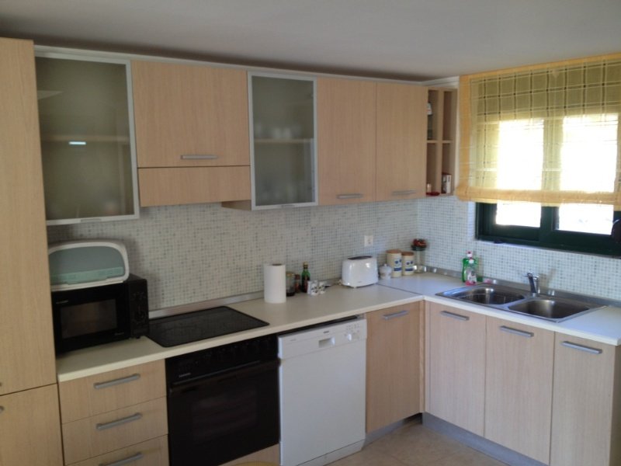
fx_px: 628
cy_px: 233
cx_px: 310
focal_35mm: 35
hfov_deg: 52.6
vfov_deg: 40.7
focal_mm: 4.28
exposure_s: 1/20
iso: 64
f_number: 2.4
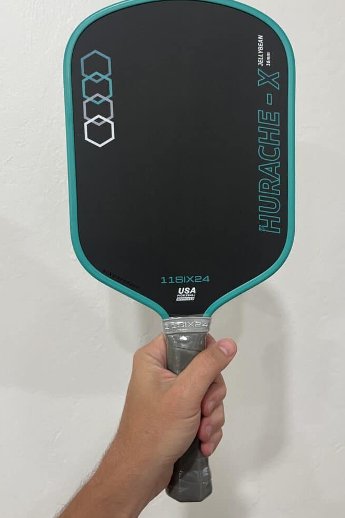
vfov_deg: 65.5
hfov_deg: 46.4
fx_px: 403
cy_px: 256
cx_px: 182
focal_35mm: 28
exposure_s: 1/60
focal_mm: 5.1
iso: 200
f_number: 1.6
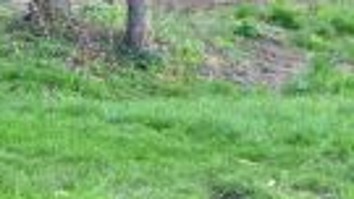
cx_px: -433
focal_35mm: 743
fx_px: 6976
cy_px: 515
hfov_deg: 2.9
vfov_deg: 1.6
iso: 100
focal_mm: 27
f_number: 3.5
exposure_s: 1/125
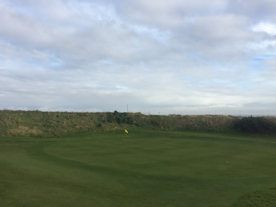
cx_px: 136
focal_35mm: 30
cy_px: 101
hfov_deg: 60.0
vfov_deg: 46.8
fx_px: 239
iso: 32
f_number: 2.2
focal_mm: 4.15
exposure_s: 1/1163
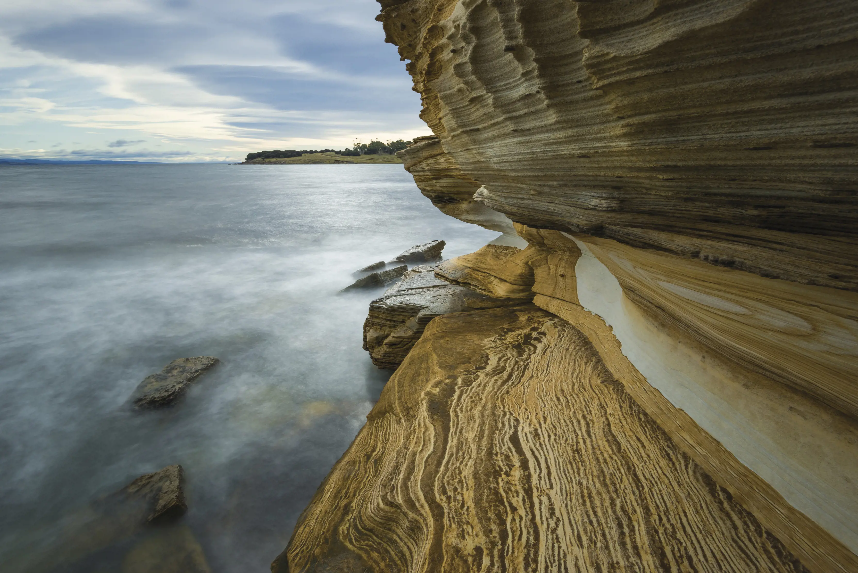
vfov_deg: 73.8
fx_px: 381
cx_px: 429
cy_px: 286
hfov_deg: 96.7
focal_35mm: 16
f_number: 16
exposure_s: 10
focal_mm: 16
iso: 100
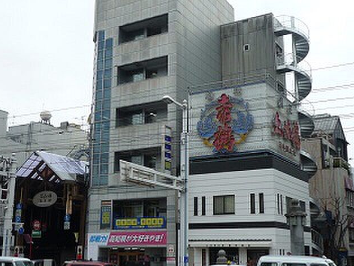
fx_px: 481
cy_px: 135
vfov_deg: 30.9
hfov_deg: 40.4
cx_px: 175
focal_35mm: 47
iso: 100
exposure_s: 1/640
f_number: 4.5
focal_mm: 4.5
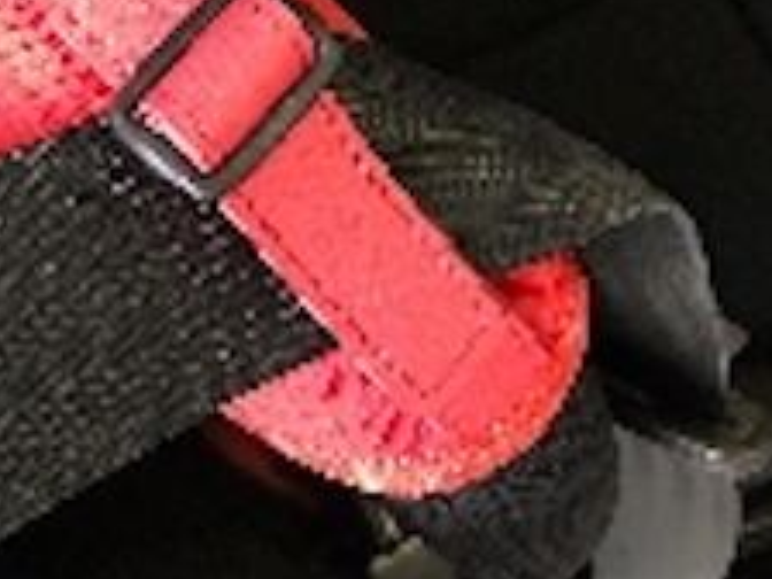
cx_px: 260
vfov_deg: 28.7
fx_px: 1115
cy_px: 145
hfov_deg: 37.8
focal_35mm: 50
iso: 80
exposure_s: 1/10
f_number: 2.2
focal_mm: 4.15
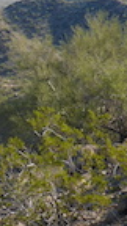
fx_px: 611
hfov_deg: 11.9
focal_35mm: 102
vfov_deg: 20.8
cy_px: 61
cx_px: 45
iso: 100
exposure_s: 1/640
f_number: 3.3
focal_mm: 4.9
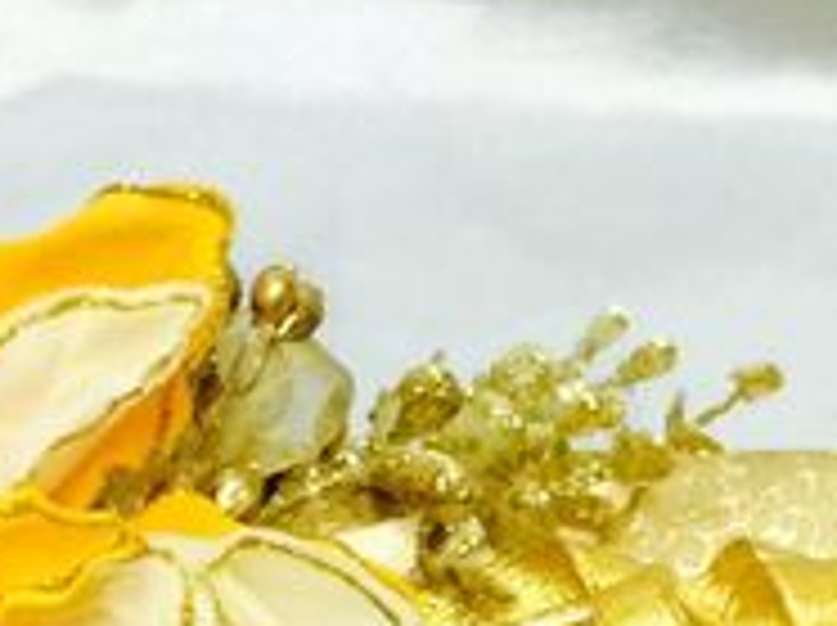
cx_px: 886
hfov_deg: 12.5
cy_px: 1419
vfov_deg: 8.7
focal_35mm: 156
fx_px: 3767
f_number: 2.2
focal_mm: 4.15
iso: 160
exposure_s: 1/33
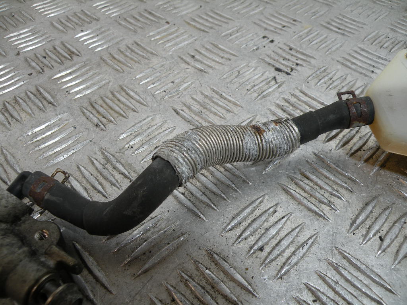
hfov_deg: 65.3
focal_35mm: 27
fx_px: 317
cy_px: 152
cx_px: 204
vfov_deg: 51.4
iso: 70
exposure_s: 1/60
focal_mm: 4.7
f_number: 2.8
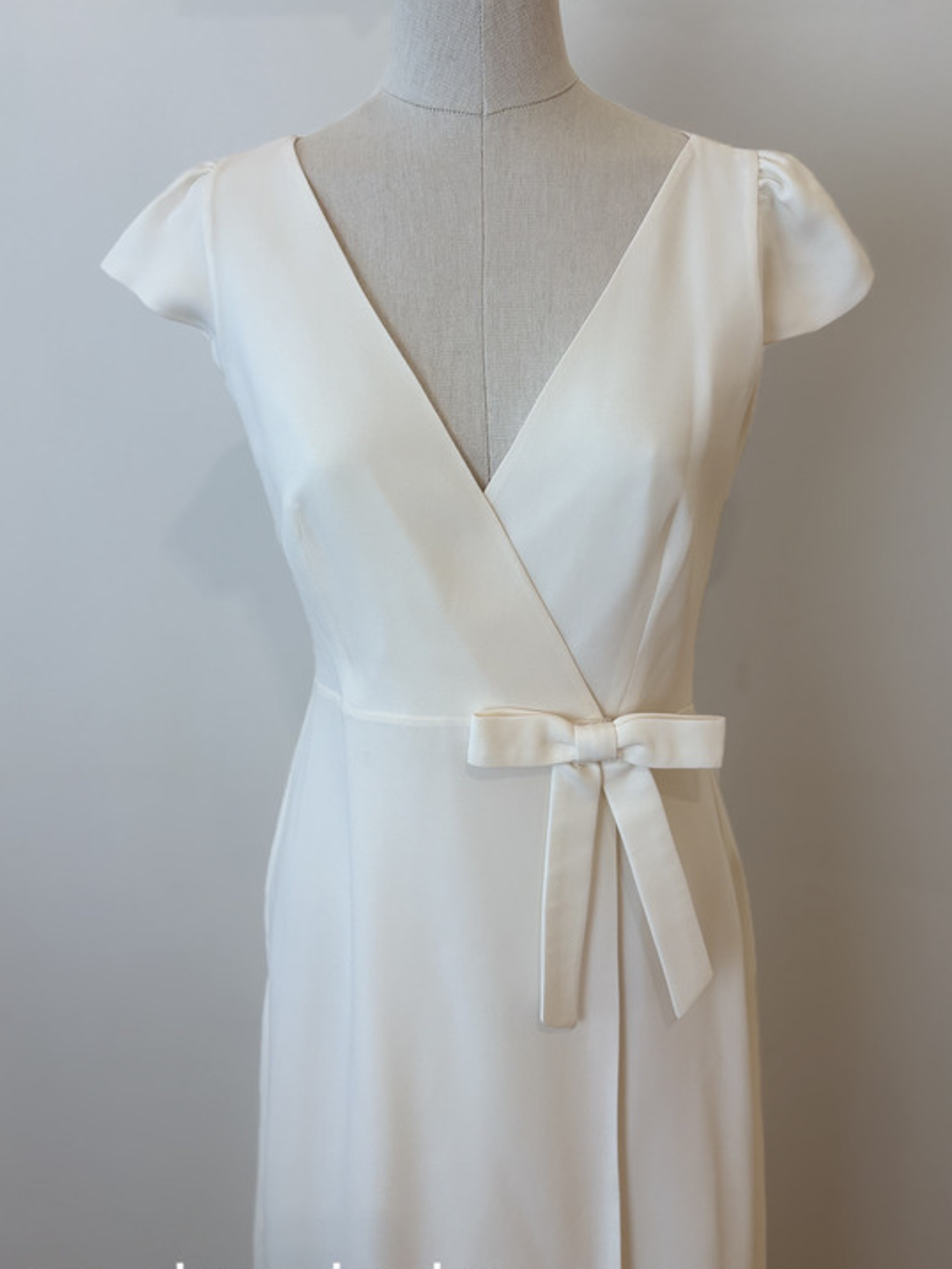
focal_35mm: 29
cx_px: 492
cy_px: 614
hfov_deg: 48.2
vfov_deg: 61.6
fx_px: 1063
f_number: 1.6
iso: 32
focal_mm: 5.96
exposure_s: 1/140
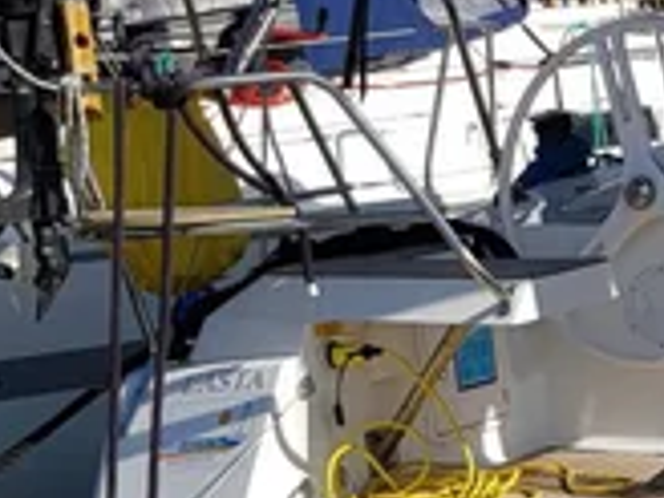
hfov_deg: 19.2
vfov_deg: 15.6
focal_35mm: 95
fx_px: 1822
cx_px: 850
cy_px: 296
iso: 40
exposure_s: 1/2984
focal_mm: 4.2
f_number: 1.7
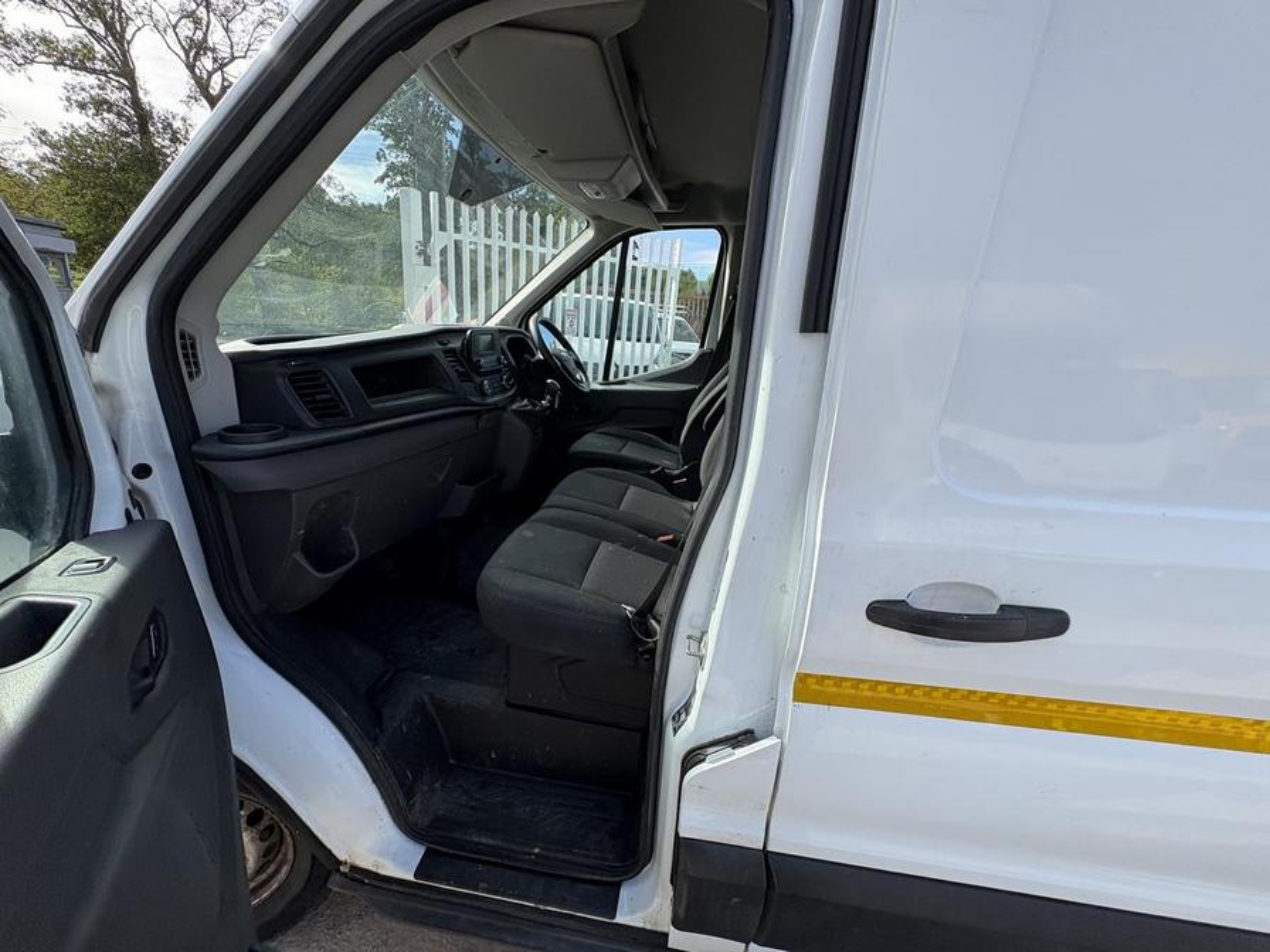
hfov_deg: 102.1
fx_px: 514
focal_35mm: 14
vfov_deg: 85.7
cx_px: 635
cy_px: 476
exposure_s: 1/522
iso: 40
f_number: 2.2
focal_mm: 2.22
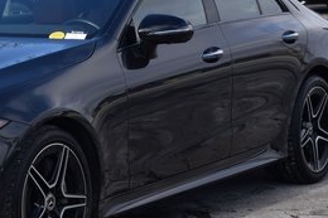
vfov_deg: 8.8
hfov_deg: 13.1
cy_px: 45
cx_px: 14
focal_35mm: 155
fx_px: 1411
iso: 400
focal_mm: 42
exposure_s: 1/1250
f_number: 5
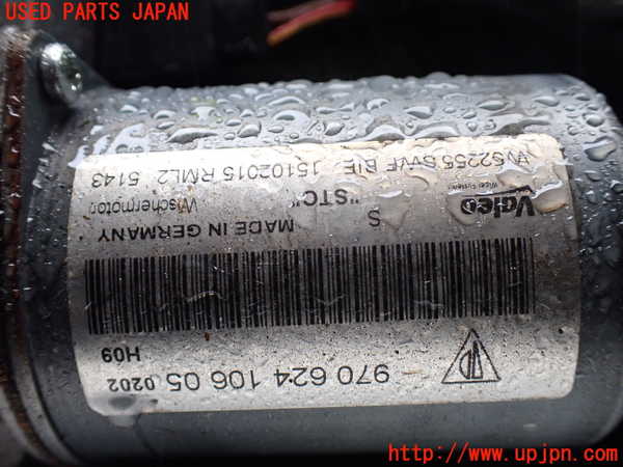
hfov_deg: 60.0
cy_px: 234
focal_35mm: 30
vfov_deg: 46.8
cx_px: 312
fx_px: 540
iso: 320
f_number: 2.3
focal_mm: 5.4
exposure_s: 1/125
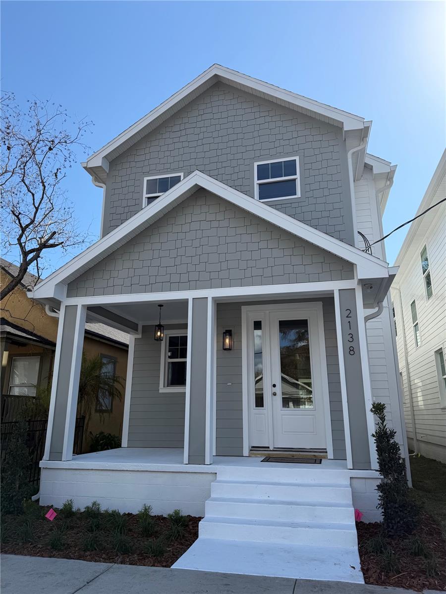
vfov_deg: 71.6
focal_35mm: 24
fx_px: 412
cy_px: 297
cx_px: 223
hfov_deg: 56.8
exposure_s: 1/4167
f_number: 1.78
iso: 80
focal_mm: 6.76
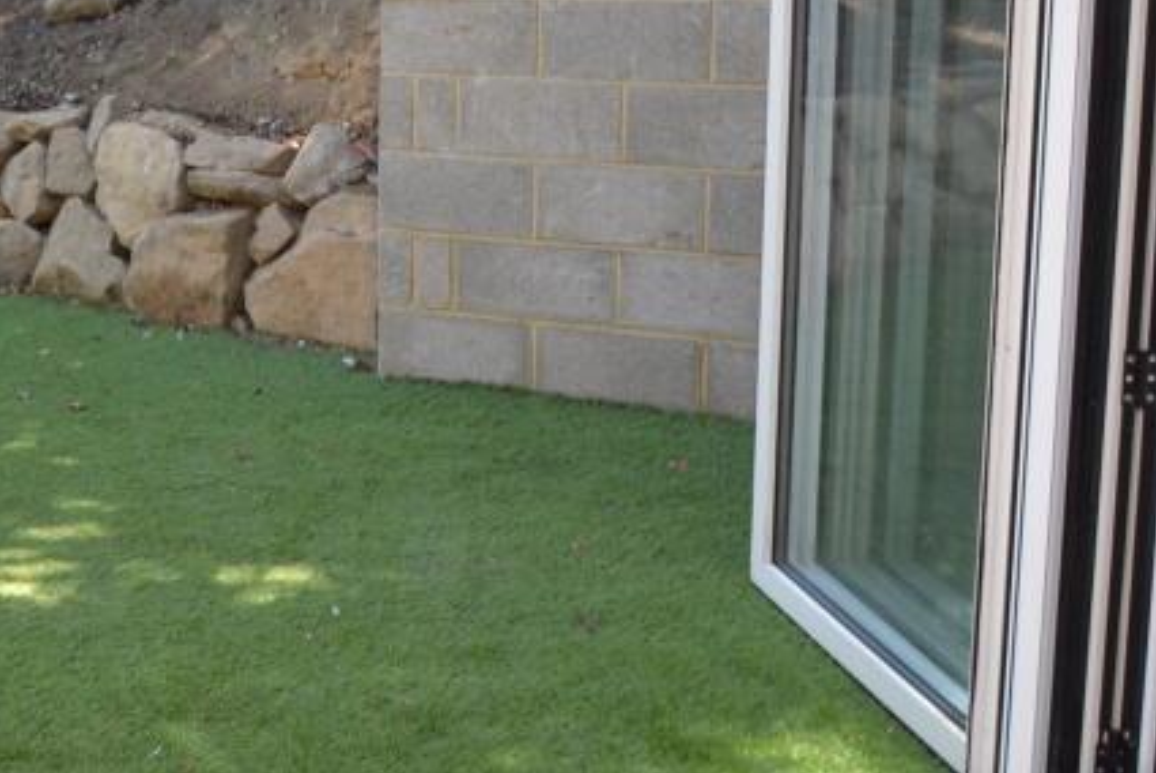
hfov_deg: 33.5
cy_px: 94
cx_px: -8
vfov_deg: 24.4
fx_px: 1742
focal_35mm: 54
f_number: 5
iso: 400
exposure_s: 1/100
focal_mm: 15
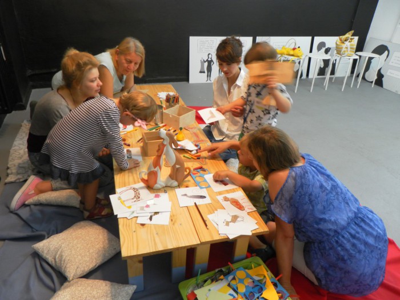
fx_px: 300
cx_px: 200
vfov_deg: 53.1
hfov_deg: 67.3
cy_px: 150
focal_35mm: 26
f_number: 2.8
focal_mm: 4.6
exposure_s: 1/15
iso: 200
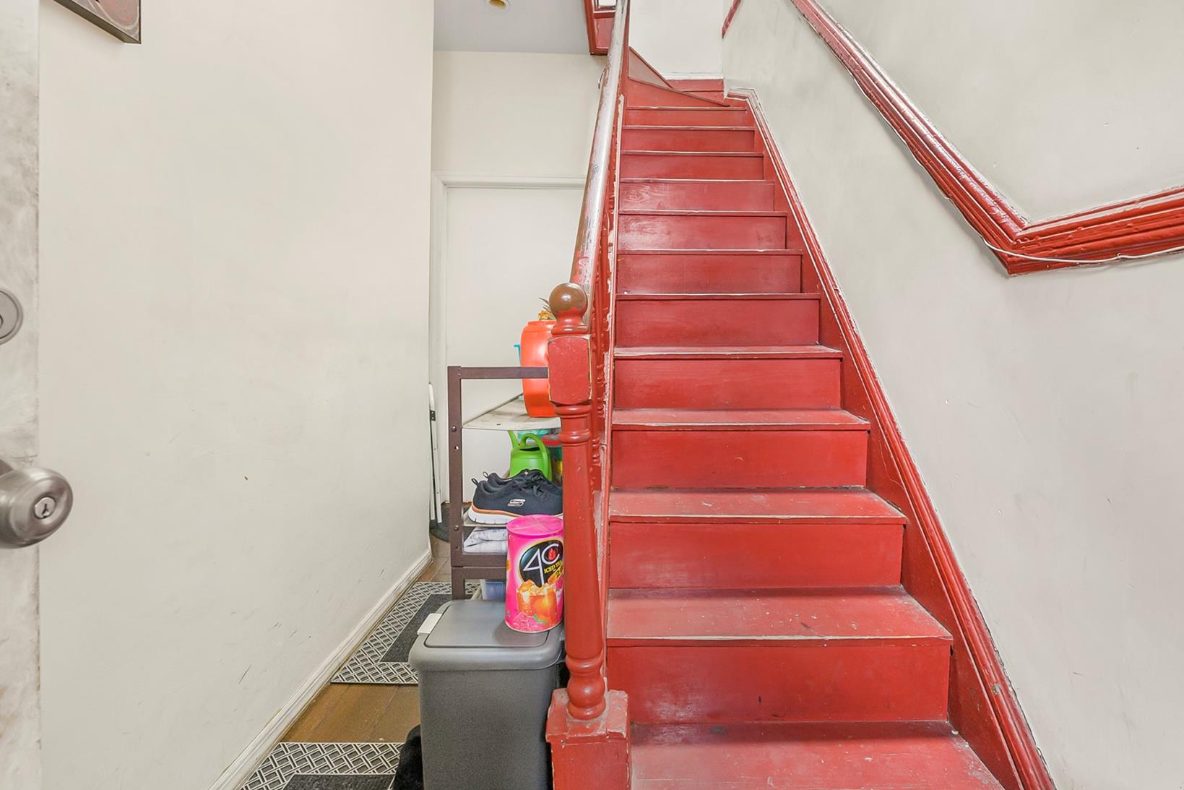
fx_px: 493
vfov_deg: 77.3
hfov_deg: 100.3
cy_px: 407
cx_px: 630
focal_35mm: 15
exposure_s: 1
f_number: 9
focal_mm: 12
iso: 800
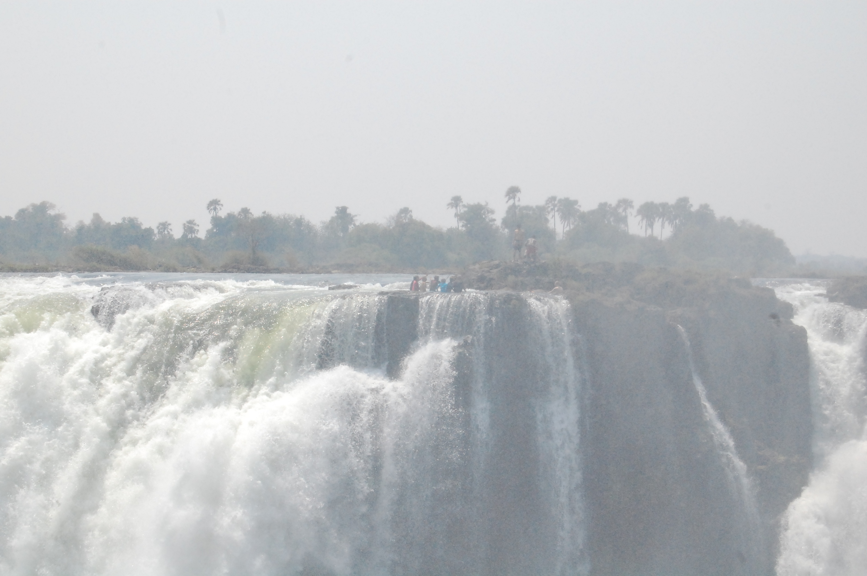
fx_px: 1985
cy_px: 288
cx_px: 434
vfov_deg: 16.5
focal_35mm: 82
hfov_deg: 24.6
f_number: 14
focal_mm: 55
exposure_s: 1/2000
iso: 1600
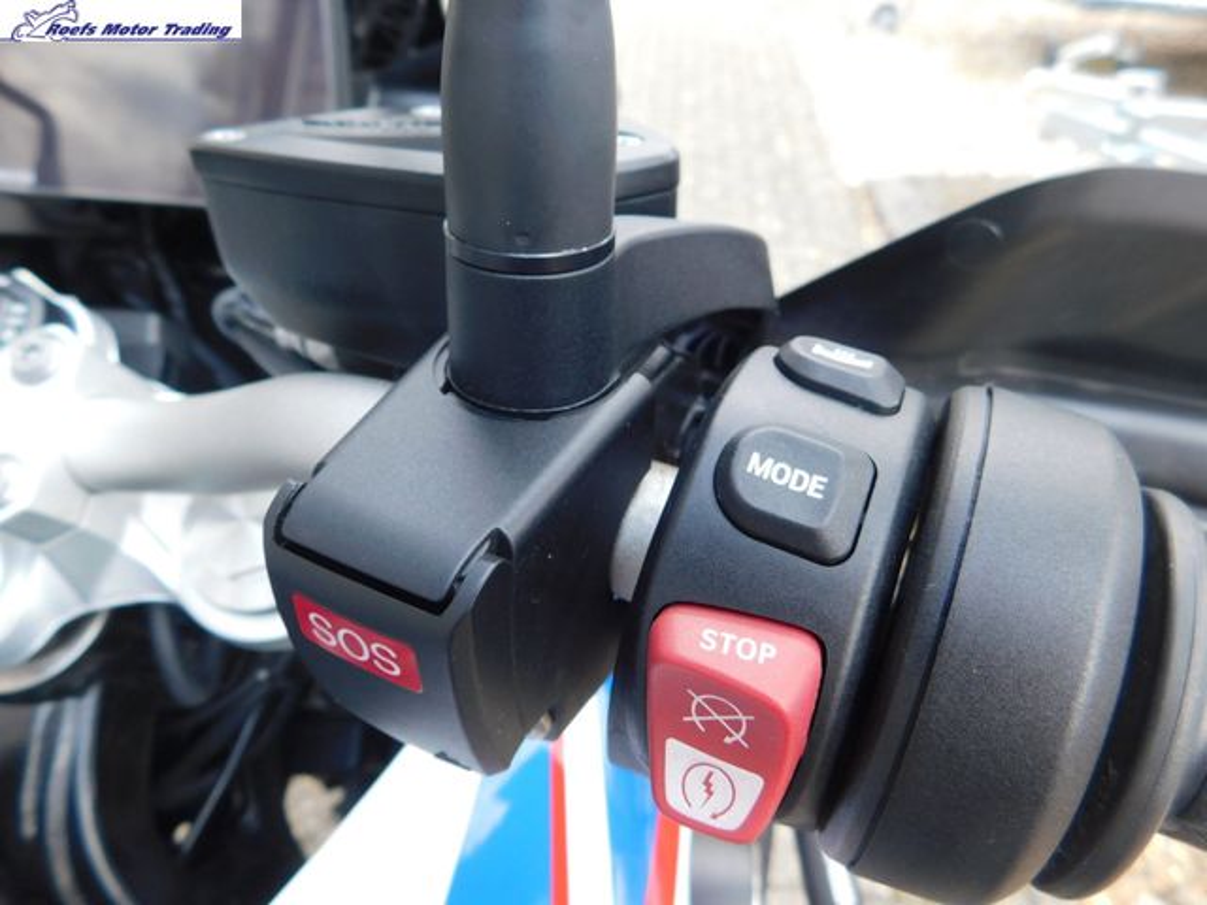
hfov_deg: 73.9
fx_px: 802
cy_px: 452
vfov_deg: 58.9
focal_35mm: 23
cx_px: 604
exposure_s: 1/100
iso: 125
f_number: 3
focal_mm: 4
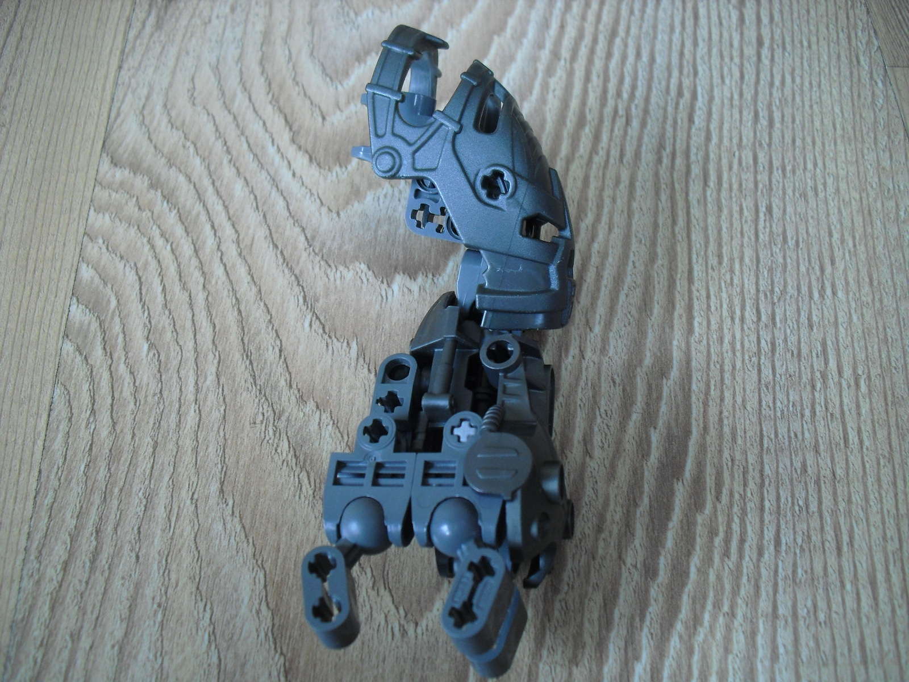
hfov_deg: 51.4
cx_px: 454
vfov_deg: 39.7
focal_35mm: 36
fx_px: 945
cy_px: 341
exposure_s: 1/80
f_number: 3.1
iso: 200
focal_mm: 6.3
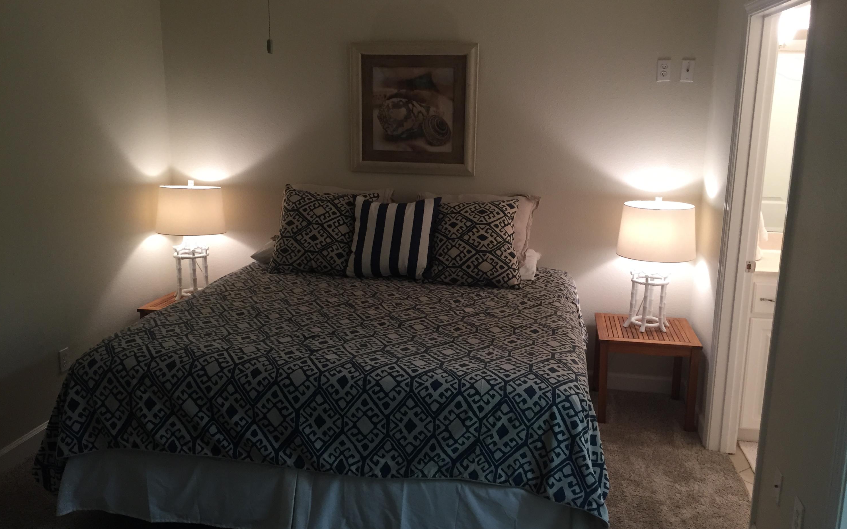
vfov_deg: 40.6
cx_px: 424
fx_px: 716
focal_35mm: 31
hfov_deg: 61.2
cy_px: 256
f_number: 2.2
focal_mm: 4.15
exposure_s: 1/30
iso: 100
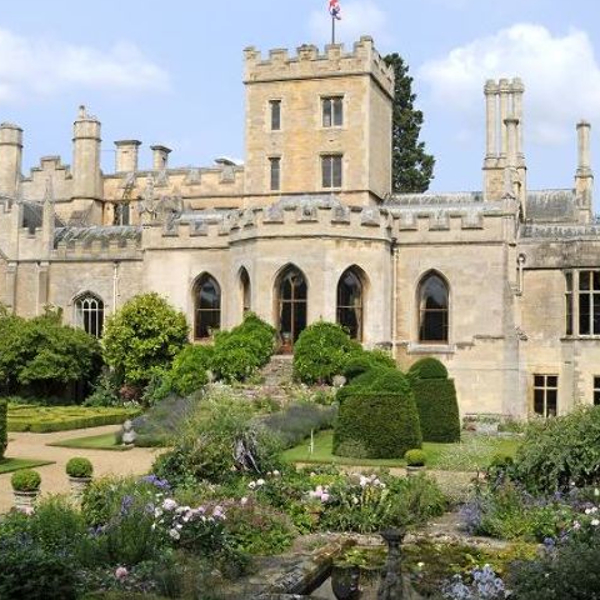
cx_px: 242
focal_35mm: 47
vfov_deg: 36.1
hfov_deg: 35.9
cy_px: 298
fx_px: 922
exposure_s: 1/160
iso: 200
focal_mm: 24
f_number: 14
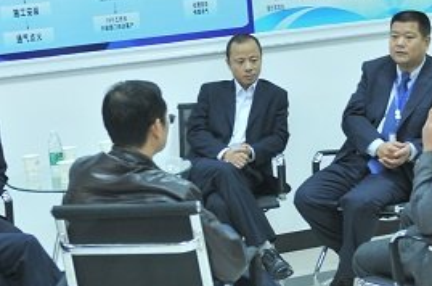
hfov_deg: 23.4
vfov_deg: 15.6
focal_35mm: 87
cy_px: 154
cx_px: 198
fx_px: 1042
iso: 400
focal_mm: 26
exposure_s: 1/30
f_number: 2.8
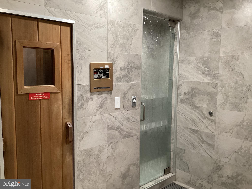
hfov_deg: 58.4
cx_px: 126
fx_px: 226
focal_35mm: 31
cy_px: 94
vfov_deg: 45.4
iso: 320
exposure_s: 1/60
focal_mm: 3.3
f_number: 2.4
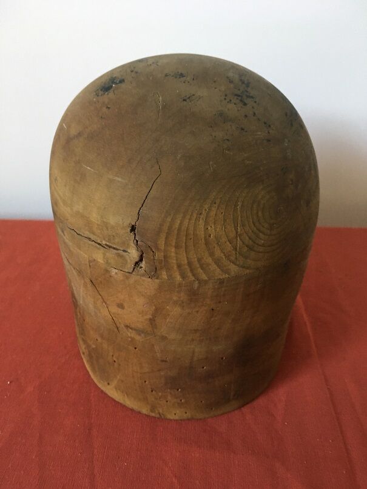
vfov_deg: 61.7
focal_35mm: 29
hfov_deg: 48.2
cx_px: 184
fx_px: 410
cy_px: 244
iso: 160
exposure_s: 1/33
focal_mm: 4.15
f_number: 2.2
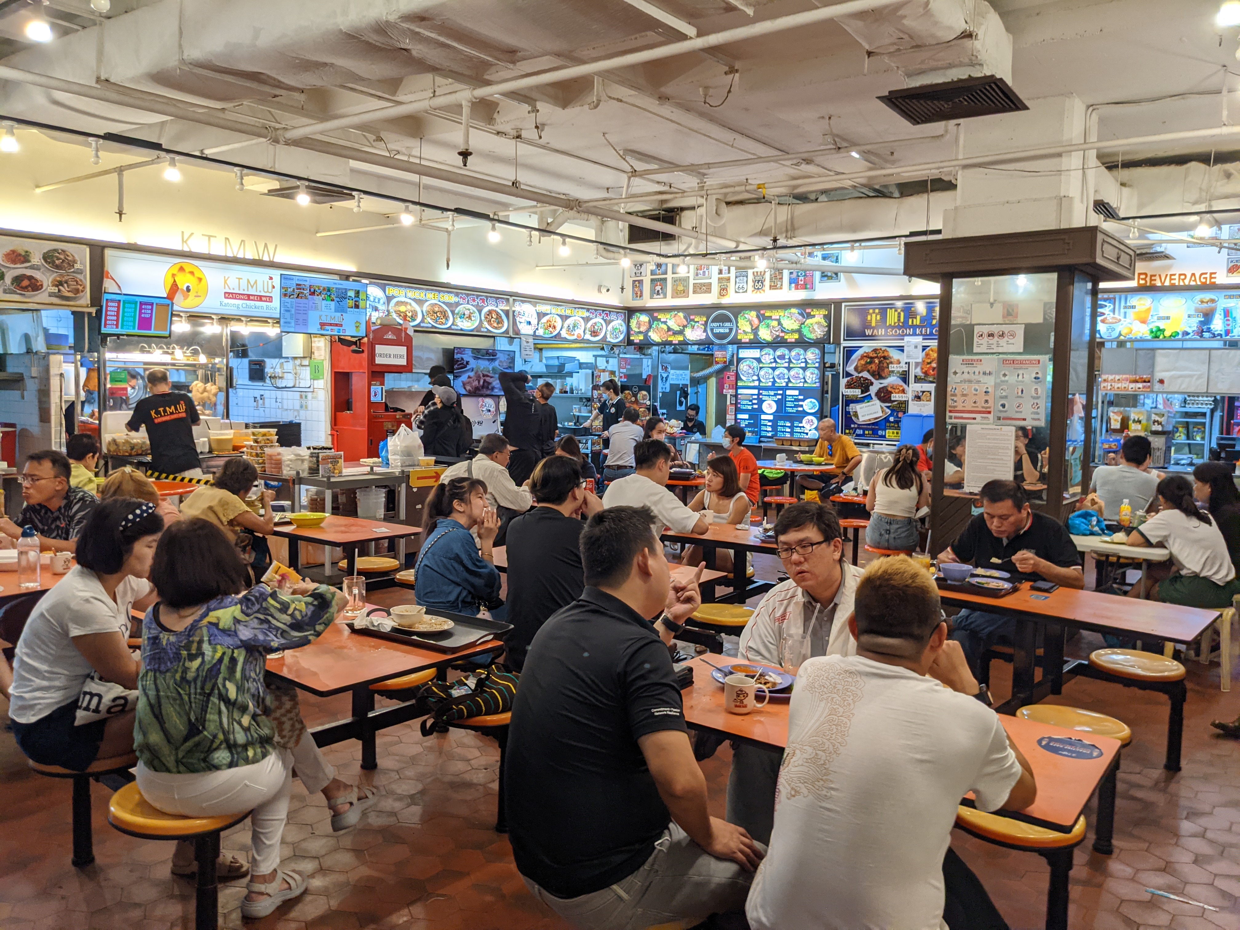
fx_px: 967
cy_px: 465
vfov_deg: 51.4
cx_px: 620
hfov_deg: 65.3
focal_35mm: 27
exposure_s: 1/192
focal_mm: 4.38
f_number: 1.73
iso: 208
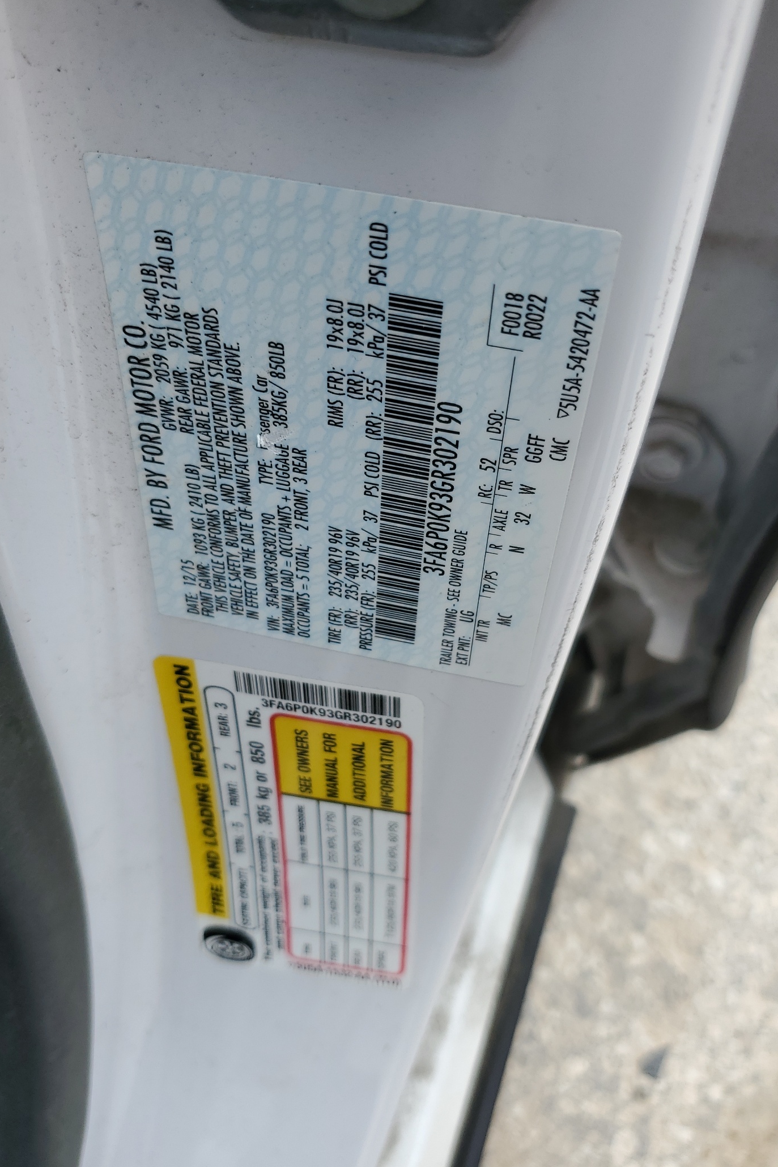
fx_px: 908
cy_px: 576
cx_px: 410
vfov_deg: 65.5
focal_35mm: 28
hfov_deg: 46.4
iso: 50
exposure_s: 1/667
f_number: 1.5
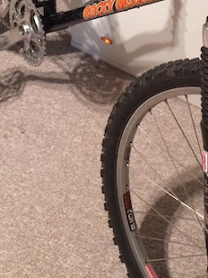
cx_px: 153
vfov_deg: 25.2
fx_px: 600
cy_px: 31
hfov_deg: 19.5
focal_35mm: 75
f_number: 2.2
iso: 250
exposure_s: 1/17
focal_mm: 4.15
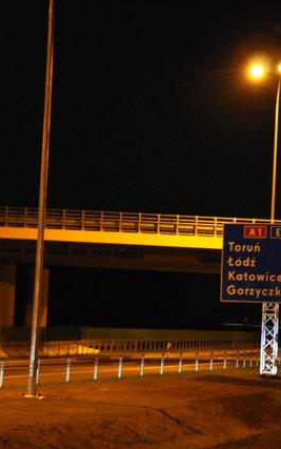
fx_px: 1482
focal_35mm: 121
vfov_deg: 17.2
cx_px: 183
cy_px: 223
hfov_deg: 10.8
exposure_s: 1/5
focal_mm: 52
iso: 1600
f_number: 4.8
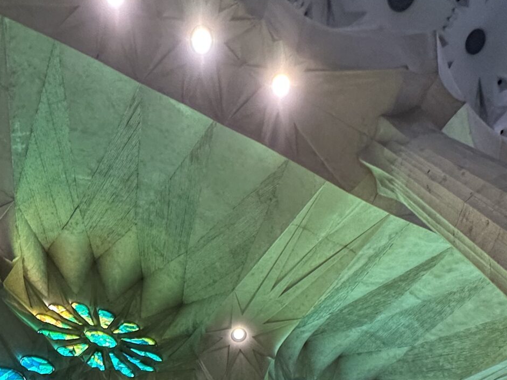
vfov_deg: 30.1
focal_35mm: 38
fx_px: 556
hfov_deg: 48.9
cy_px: 493
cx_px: 228
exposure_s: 1/100
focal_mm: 2.22
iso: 160
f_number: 2.2
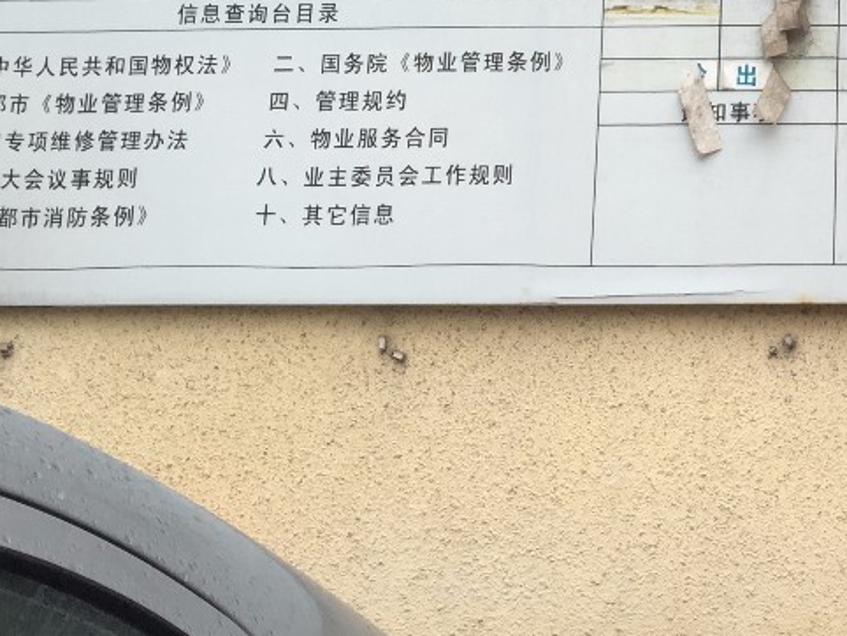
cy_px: -177
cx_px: 996
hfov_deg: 23.3
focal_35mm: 77
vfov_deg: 18.0
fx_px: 1885
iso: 32
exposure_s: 1/141
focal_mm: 4.15
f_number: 2.2
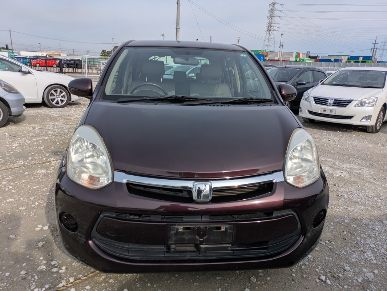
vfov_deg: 54.9
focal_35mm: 25
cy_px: 146
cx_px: 194
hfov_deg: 69.4
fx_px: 280
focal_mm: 5.43
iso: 45
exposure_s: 1/2632
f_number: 1.89
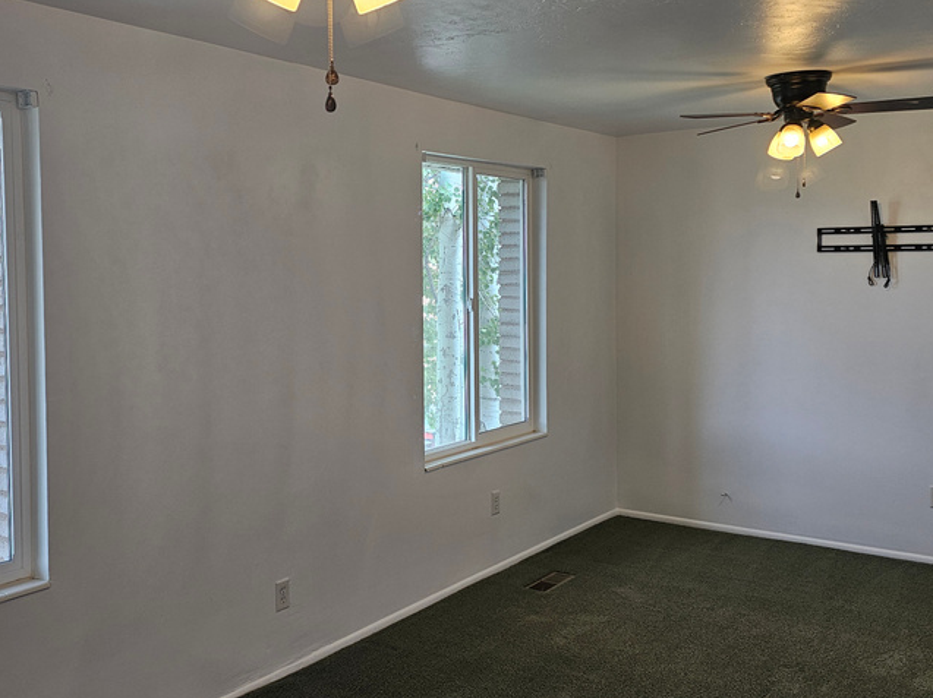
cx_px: 426
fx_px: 997
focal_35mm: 37
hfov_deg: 50.1
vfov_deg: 38.5
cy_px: 299
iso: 100
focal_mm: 6.3
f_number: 1.7
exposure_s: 1/120
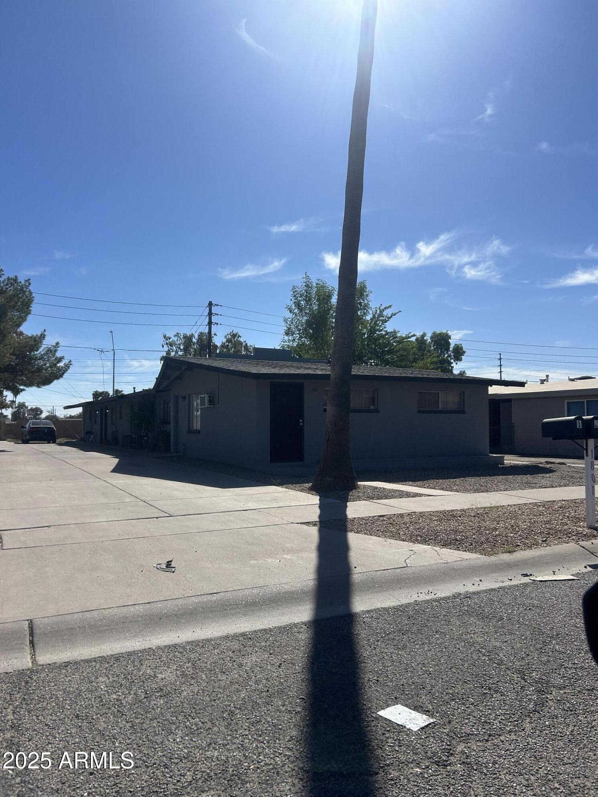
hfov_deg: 53.1
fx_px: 599
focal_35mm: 26
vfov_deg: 67.3
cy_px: 398
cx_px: 299
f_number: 1.5
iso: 50
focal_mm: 5.7
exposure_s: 1/9434
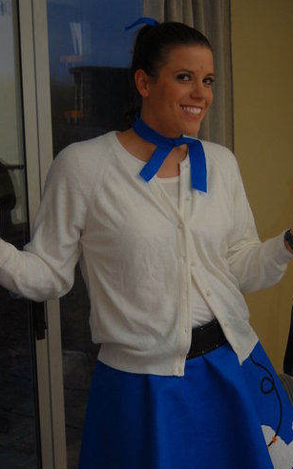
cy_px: 296
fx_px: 789
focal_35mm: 62
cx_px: 156
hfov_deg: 21.0
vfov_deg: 33.0
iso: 400
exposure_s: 1/60
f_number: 4.5
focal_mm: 31
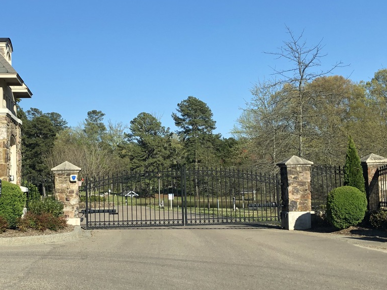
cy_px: 160
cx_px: 143
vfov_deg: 26.5
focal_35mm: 55
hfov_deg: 34.7
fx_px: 615
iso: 20
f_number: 1.8
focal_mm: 3.99
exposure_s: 1/1056
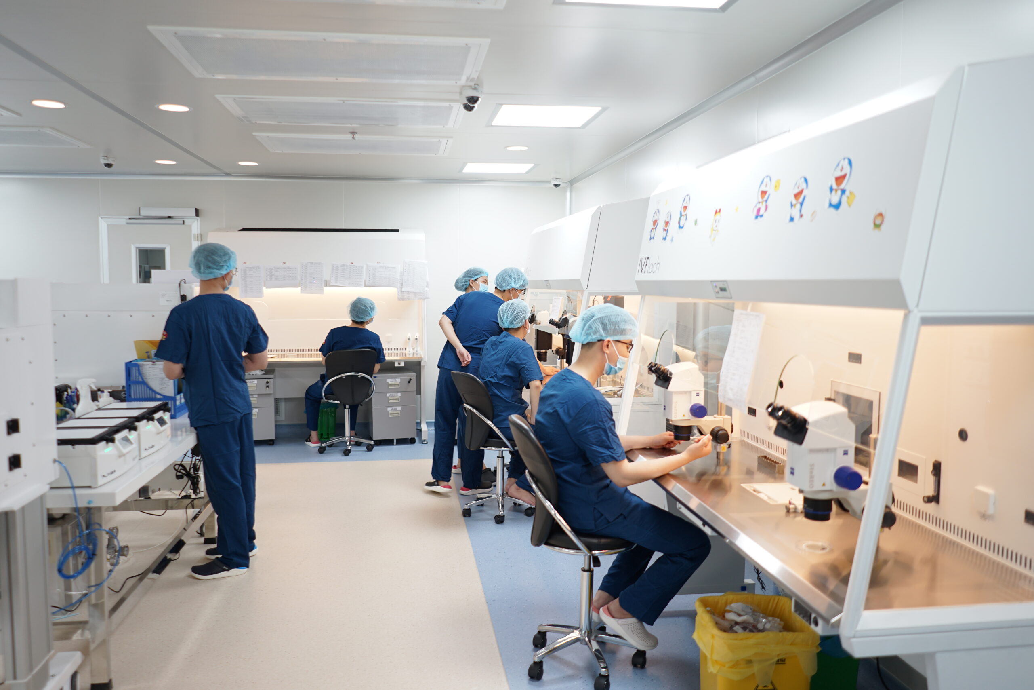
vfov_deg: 46.4
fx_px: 804
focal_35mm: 28
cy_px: 345
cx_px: 517
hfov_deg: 65.5
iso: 160
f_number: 2
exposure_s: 1/50
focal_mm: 28
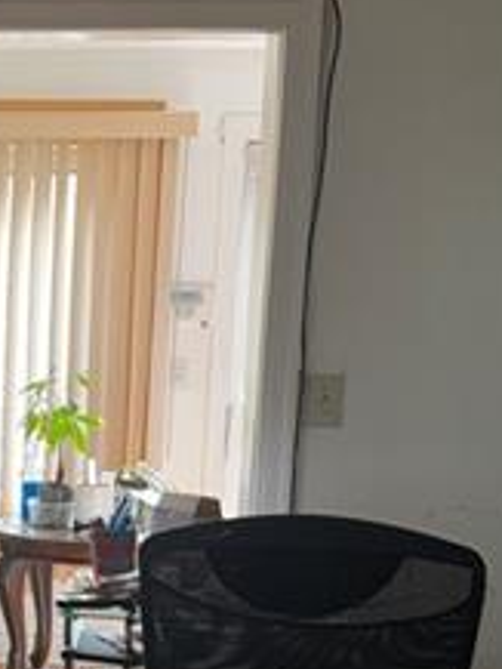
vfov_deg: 22.7
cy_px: 518
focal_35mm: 85
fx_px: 1642
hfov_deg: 16.2
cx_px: -194
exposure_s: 1/19
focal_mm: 6.76
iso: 64
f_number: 1.78
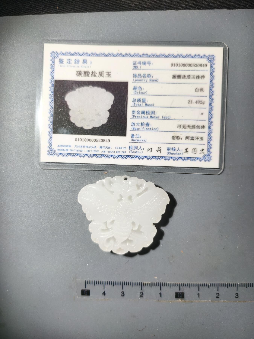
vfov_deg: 73.9
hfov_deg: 58.9
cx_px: 127
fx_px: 225
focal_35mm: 23
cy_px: 170
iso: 72
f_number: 1.57
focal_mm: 5.6
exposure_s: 1/142
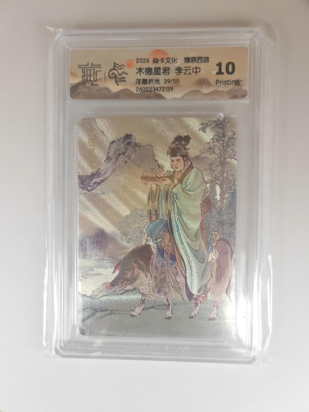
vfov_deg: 65.3
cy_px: 206
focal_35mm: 27
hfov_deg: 51.4
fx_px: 321
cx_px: 154
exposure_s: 1/33
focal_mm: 5.52
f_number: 1.95
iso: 800
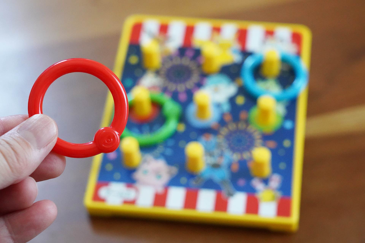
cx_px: 182
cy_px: 122
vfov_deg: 16.5
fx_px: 841
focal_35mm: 83
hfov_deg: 24.5
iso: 12800
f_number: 9
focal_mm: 83
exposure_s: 1/125
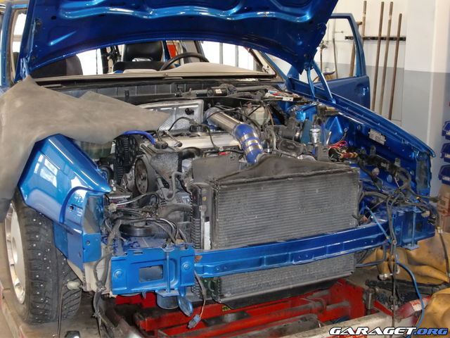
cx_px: 225
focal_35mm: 52
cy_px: 169
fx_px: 676
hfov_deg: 36.8
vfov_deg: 28.0
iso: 400
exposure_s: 1/60
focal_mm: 9.1
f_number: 3.4
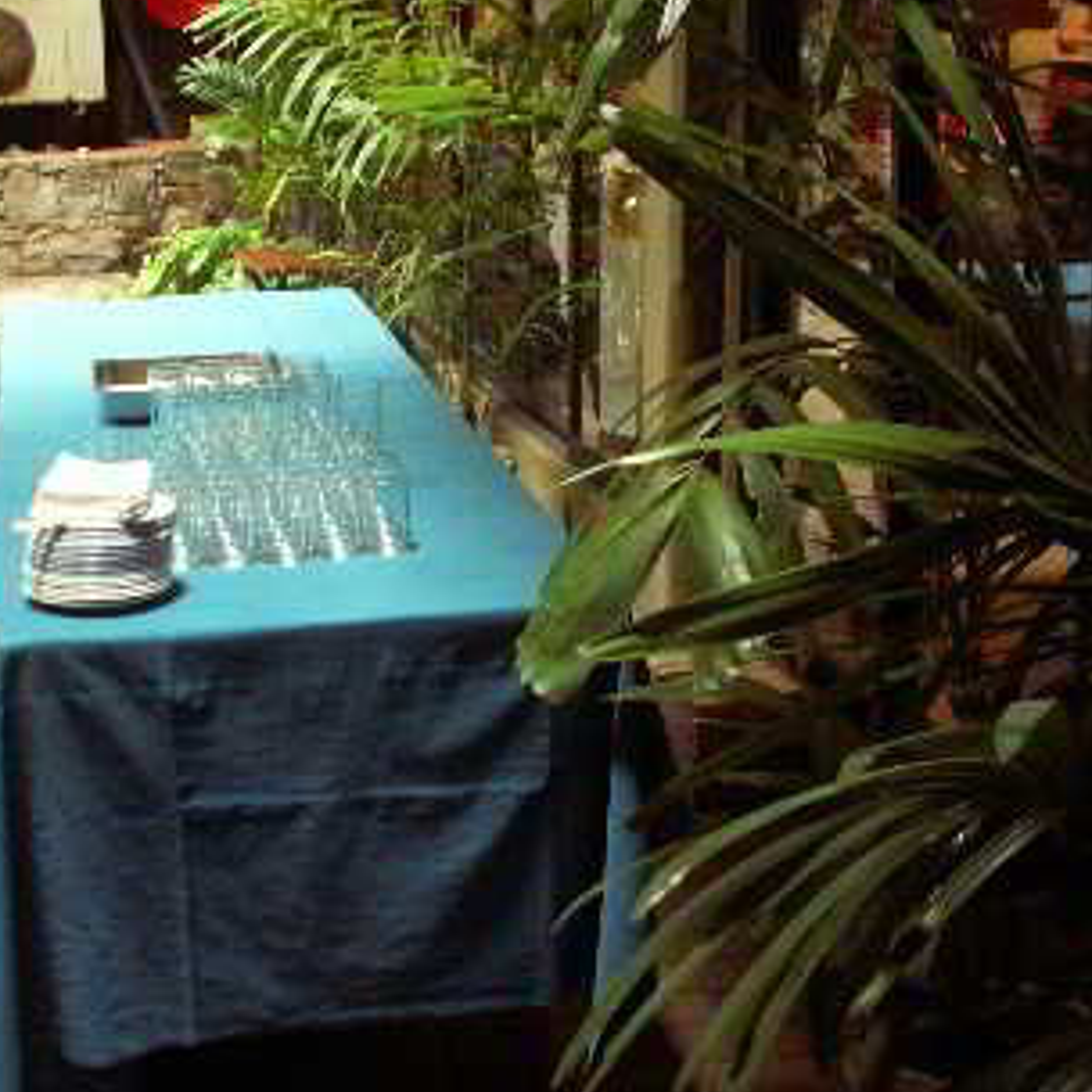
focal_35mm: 61
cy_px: 330
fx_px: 2177
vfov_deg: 27.9
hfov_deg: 28.1
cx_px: 496
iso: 100
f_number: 2.8
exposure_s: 1/10
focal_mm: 5.86
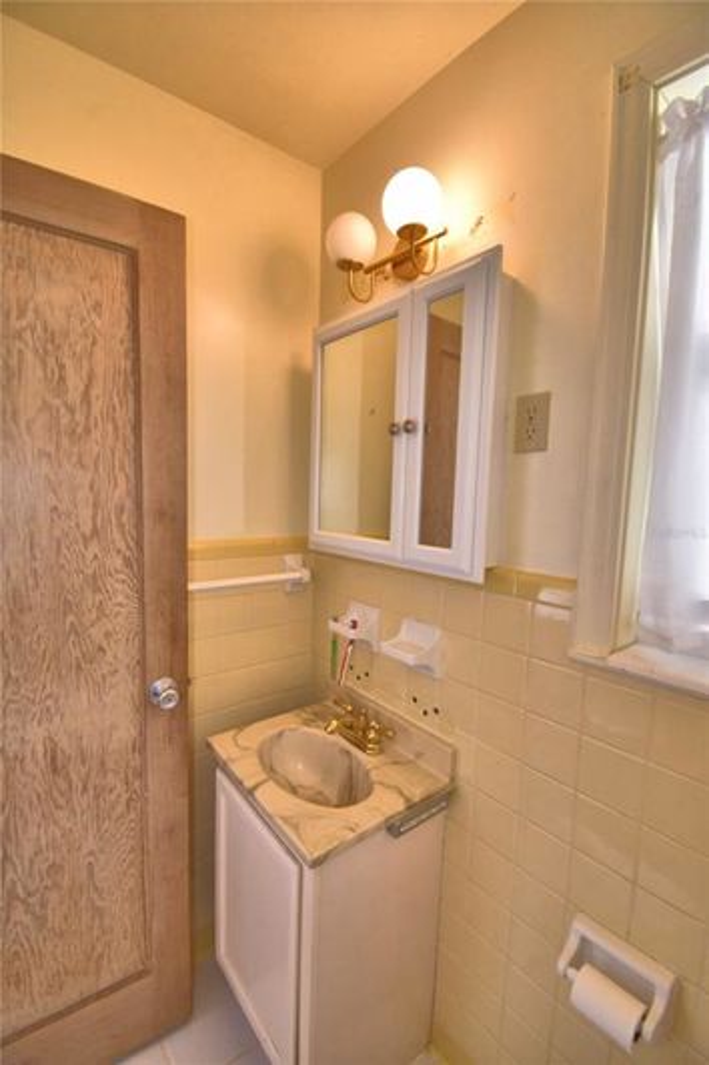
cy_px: 532
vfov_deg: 100.4
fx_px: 444
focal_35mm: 15
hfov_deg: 77.3
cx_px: 354
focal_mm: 10
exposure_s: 1/30
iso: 360
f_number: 4.5
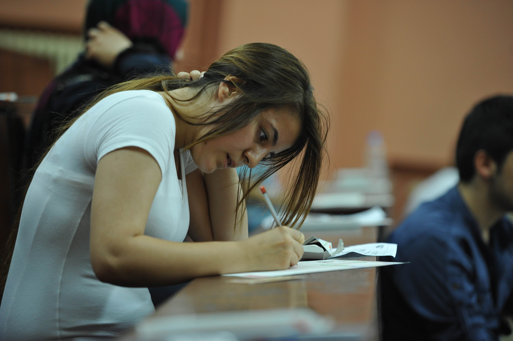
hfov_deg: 13.7
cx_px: 256
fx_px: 2136
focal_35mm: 150
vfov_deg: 9.1
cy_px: 170
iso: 1600
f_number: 2.8
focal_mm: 150
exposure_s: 1/80
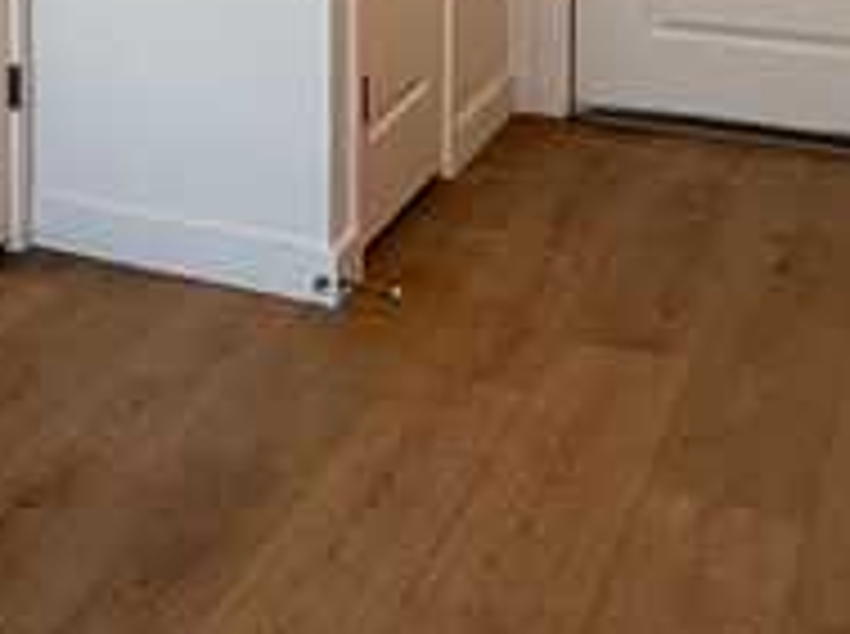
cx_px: -967
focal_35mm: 76
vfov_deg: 17.6
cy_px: -283
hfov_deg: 16.9
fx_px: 1863
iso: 100
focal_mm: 2.22
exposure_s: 1/120
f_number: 2.2
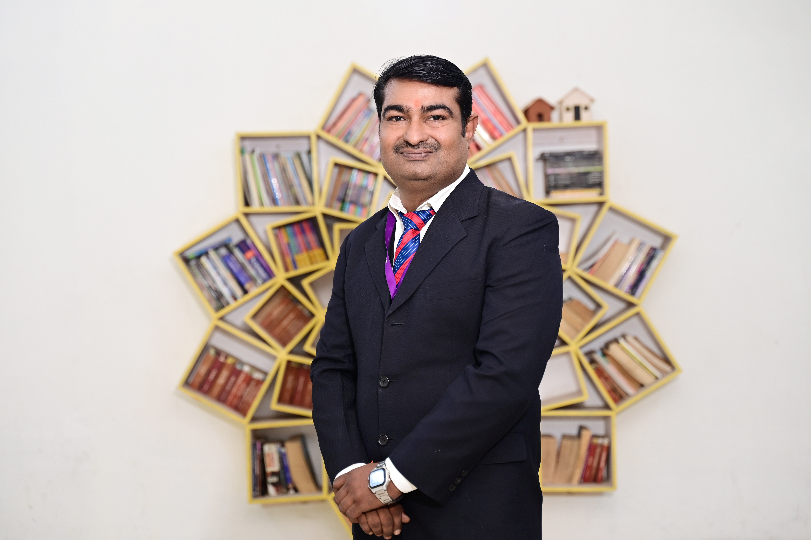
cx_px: 406
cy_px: 270
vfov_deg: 23.0
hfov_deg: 34.0
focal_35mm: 59
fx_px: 1328
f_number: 2.8
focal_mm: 59
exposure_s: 1/100
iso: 400
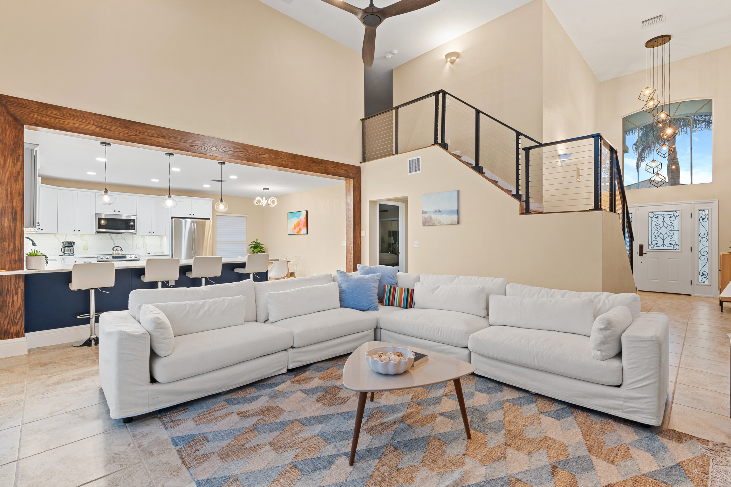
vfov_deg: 73.7
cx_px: 366
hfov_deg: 96.7
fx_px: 325
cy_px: 244
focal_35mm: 16
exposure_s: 2
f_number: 9
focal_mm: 16
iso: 200
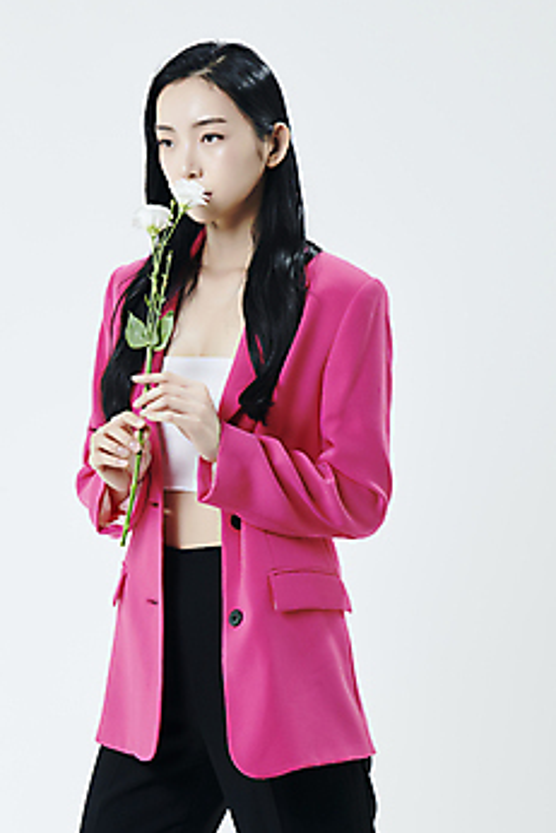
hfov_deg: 10.2
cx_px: 292
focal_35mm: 134
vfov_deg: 15.3
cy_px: 409
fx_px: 3101
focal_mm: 116
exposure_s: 1/125
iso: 200
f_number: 8
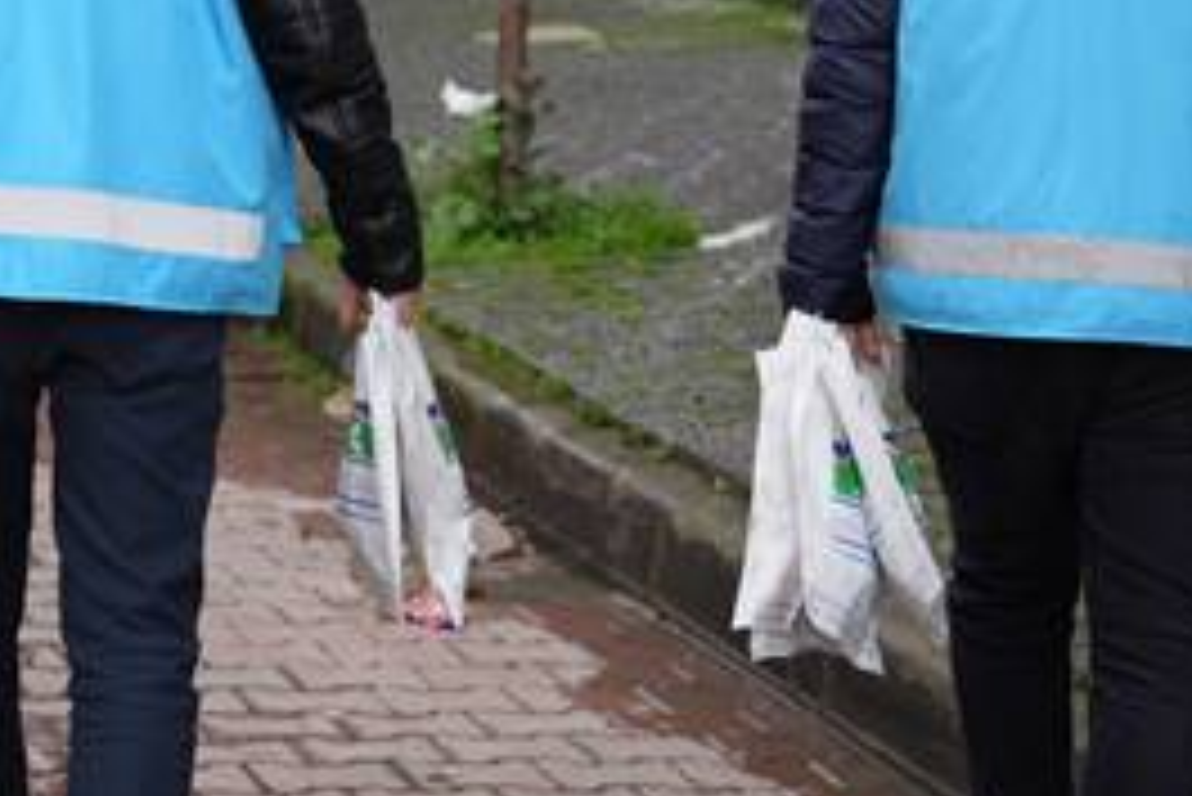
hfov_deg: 15.9
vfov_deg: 10.6
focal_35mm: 129
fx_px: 4273
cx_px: 481
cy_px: 27
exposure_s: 1/160
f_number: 4
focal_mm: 57
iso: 125
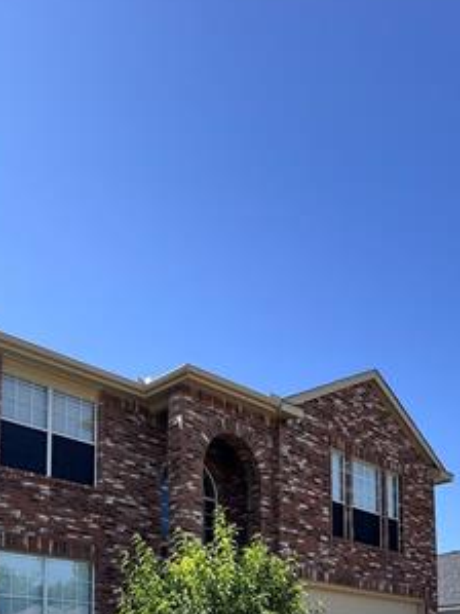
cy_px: 626
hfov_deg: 38.9
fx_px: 638
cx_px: 136
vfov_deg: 43.4
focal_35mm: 36
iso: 50
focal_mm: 2.22
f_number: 2.2
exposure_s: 1/1063
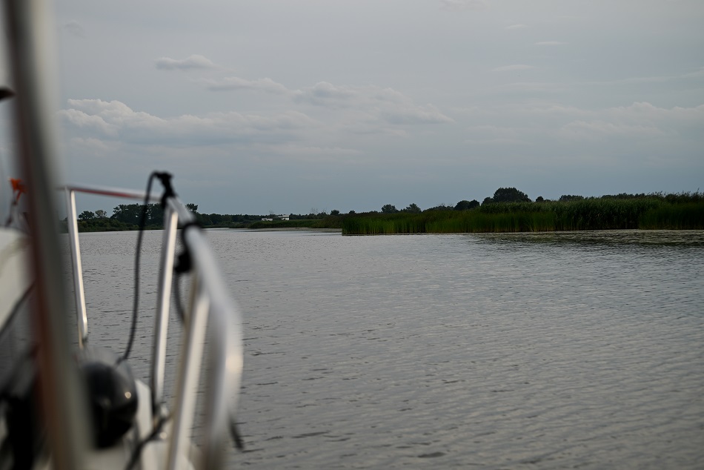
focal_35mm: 75
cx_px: 352
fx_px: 1467
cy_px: 235
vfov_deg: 18.2
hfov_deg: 27.0
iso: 100
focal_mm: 75
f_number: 5.6
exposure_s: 1/500
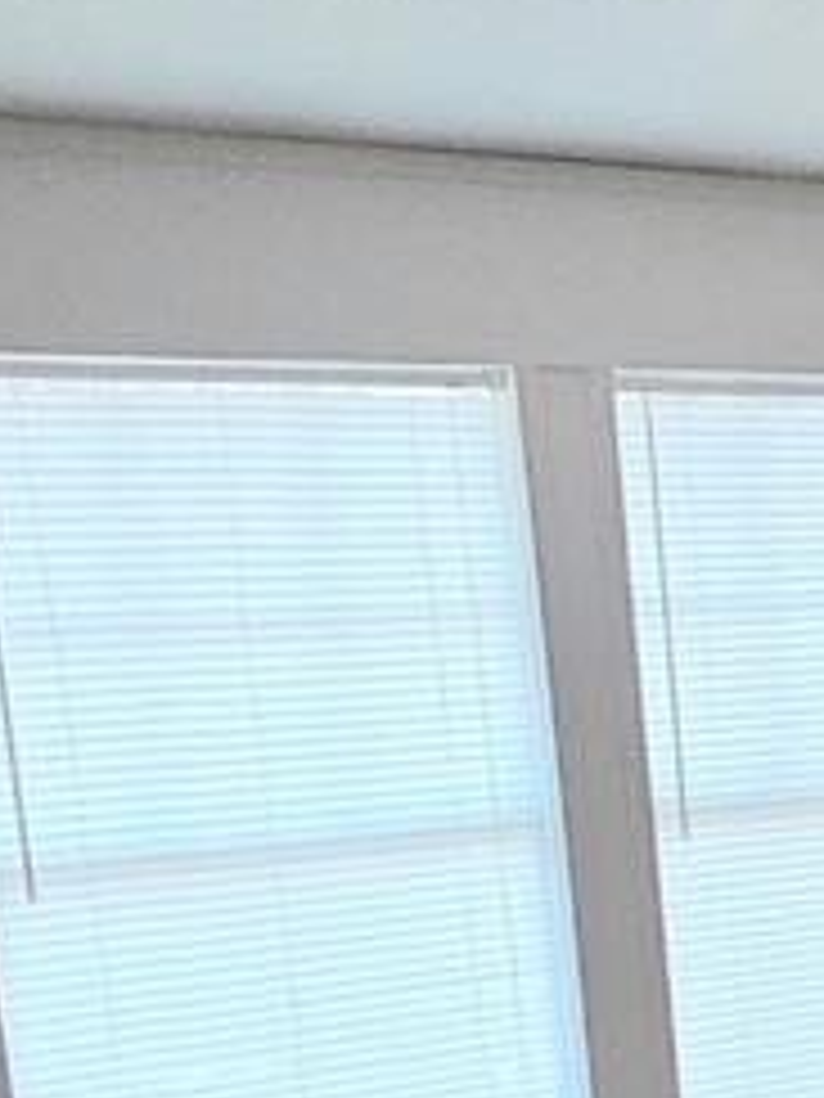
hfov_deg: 19.1
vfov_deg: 28.9
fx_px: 2031
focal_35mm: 64
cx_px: 1355
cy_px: 1012
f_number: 1.9
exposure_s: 1/244
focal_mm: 2.2
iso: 500
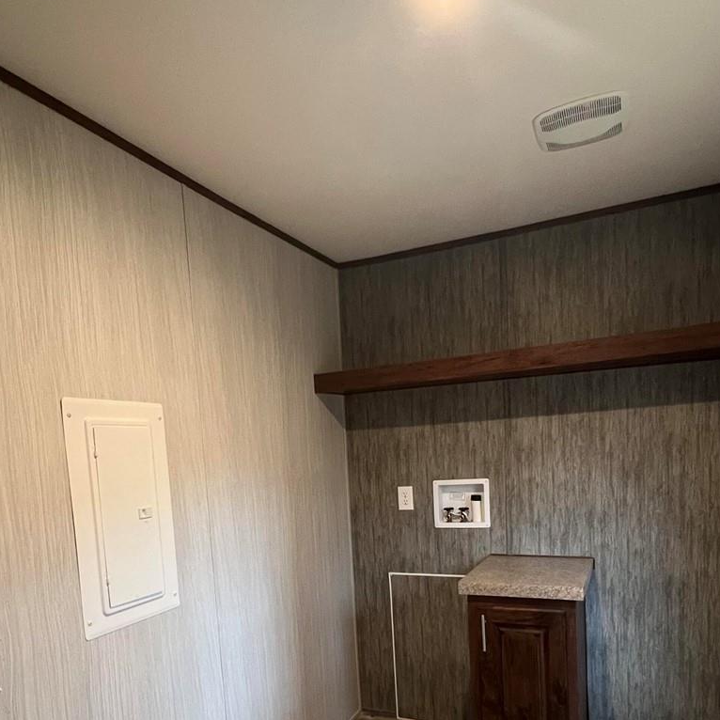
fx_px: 565
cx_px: 327
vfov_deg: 62.2
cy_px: 519
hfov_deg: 64.9
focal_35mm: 24
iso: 500
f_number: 1.8
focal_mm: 1.57
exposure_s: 1/60
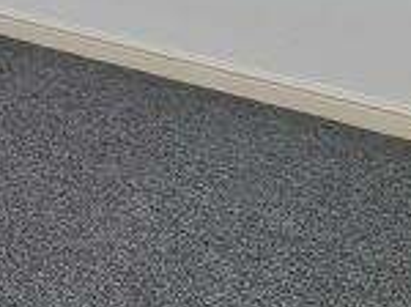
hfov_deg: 18.2
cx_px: -293
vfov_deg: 15.6
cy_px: -104
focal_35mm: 89
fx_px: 1055
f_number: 2.2
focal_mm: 2.2
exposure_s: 1/244
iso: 50
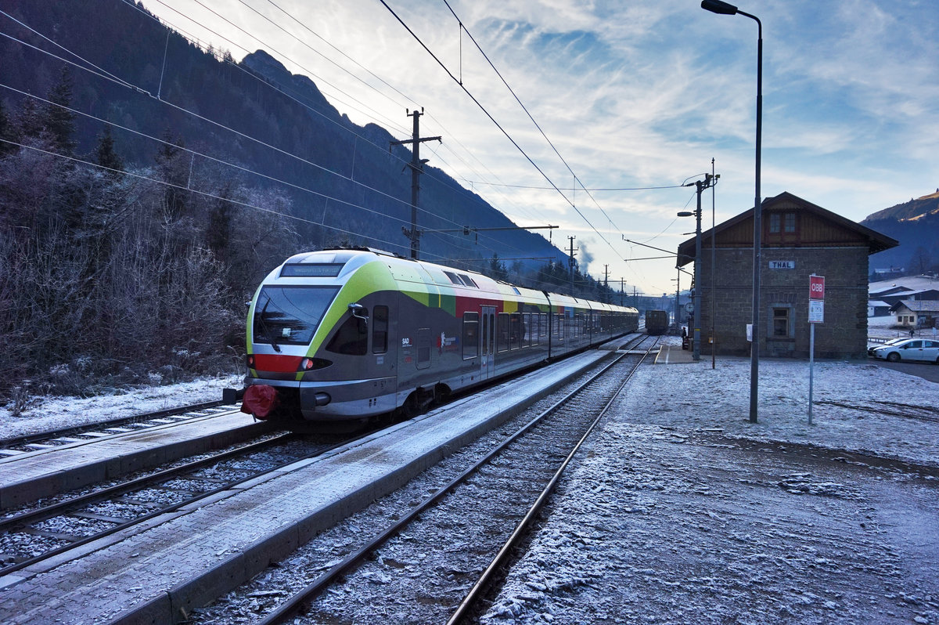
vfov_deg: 53.1
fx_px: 625
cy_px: 312
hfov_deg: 73.8
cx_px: 470
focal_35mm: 24
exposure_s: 1/1000
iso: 100
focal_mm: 16
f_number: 4.5
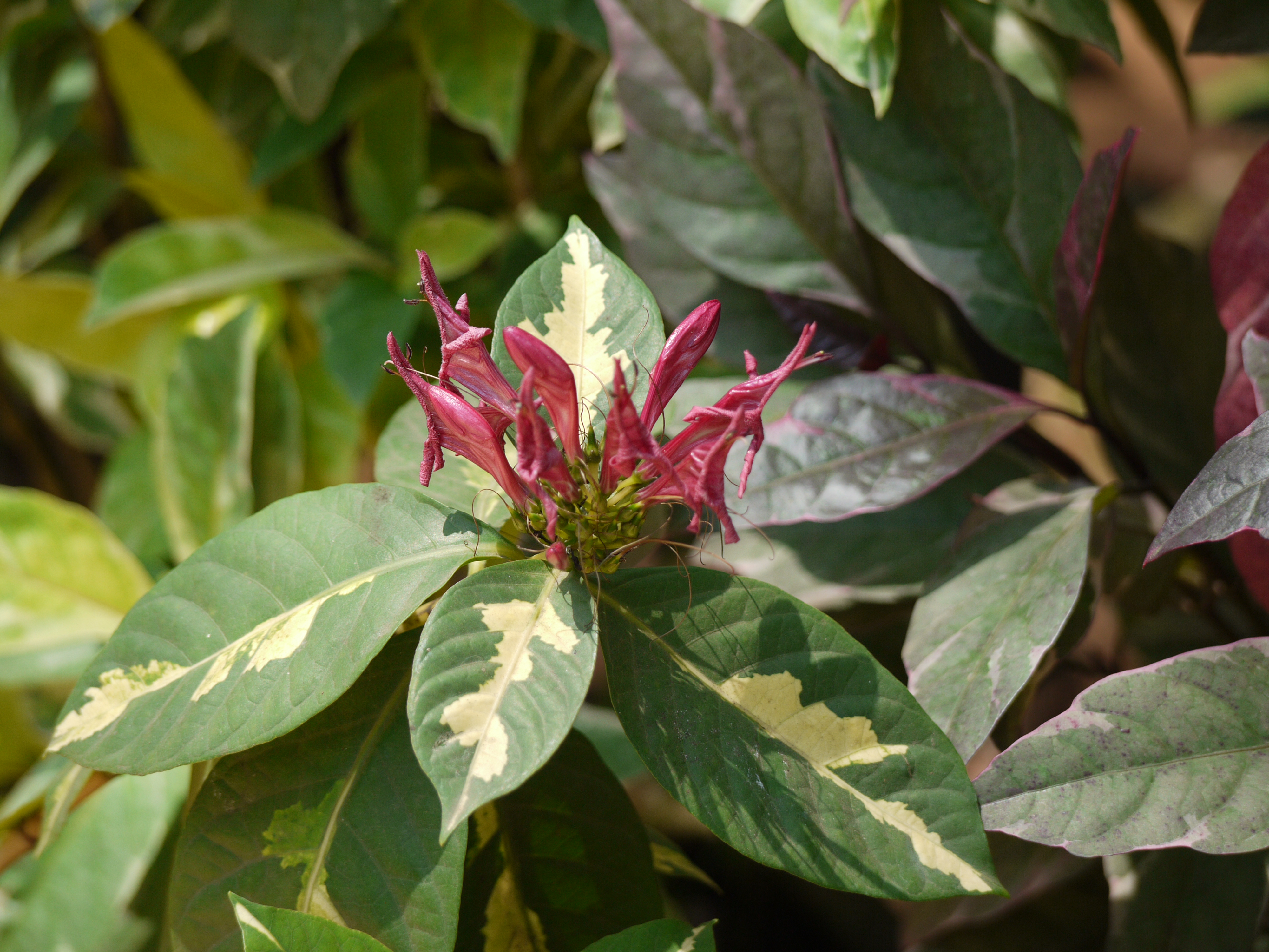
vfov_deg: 8.8
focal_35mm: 168
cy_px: 476
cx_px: 634
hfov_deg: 11.8
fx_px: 6159
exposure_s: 1/250
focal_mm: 84
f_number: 4.5
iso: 160
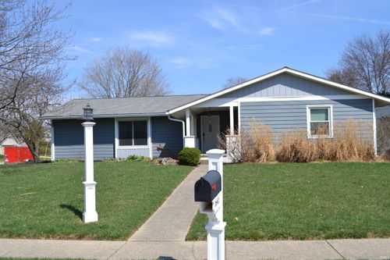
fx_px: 390
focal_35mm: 36
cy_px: 130
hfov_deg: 53.1
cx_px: 195
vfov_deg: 36.8
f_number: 9
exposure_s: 1/320
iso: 100
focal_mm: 24
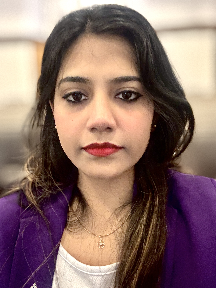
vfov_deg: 60.0
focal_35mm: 30
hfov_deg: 46.8
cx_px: 108
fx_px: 250
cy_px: 144
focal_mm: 2.69
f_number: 1.9
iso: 640
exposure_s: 1/20
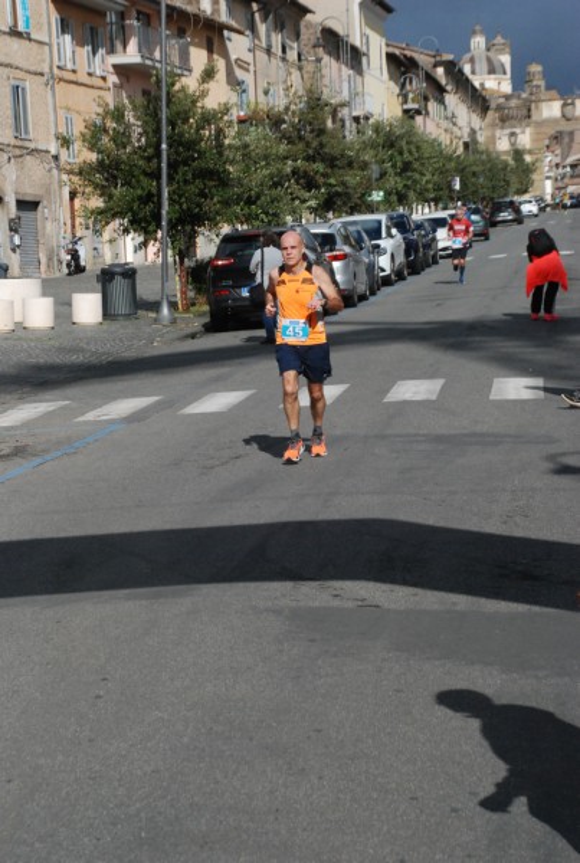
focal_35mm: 93
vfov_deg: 21.9
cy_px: 432
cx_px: 290
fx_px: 2236
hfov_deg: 14.8
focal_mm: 62
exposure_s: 1/2000
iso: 1000
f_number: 8
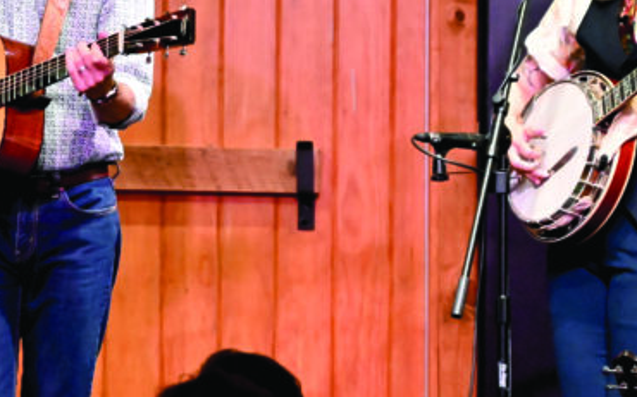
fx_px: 6612
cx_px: -148
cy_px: 272
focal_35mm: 381
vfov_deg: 3.4
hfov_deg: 5.5
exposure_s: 1/125
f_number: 6.3
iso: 12800
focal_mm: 135
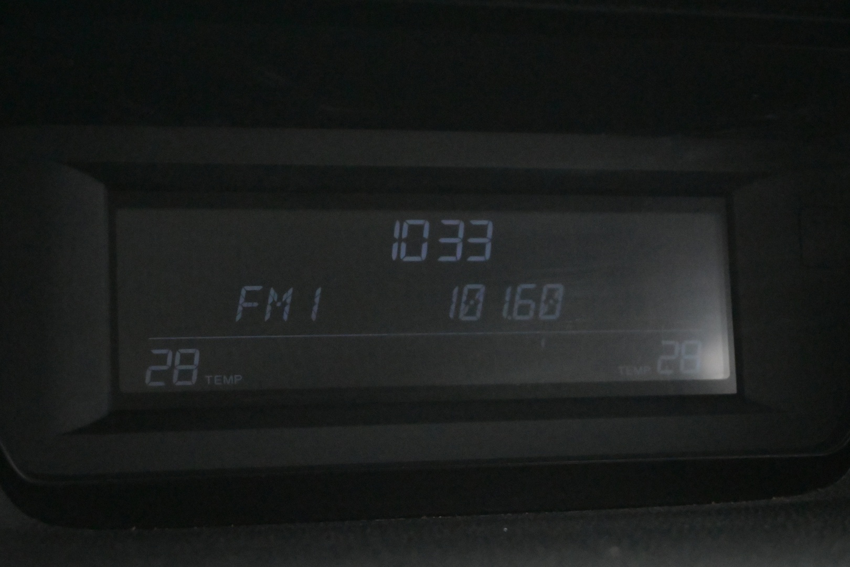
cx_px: 425
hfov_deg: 29.9
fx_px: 1594
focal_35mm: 68
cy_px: 284
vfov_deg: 20.2
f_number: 6
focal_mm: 45
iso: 14400
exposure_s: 1/80
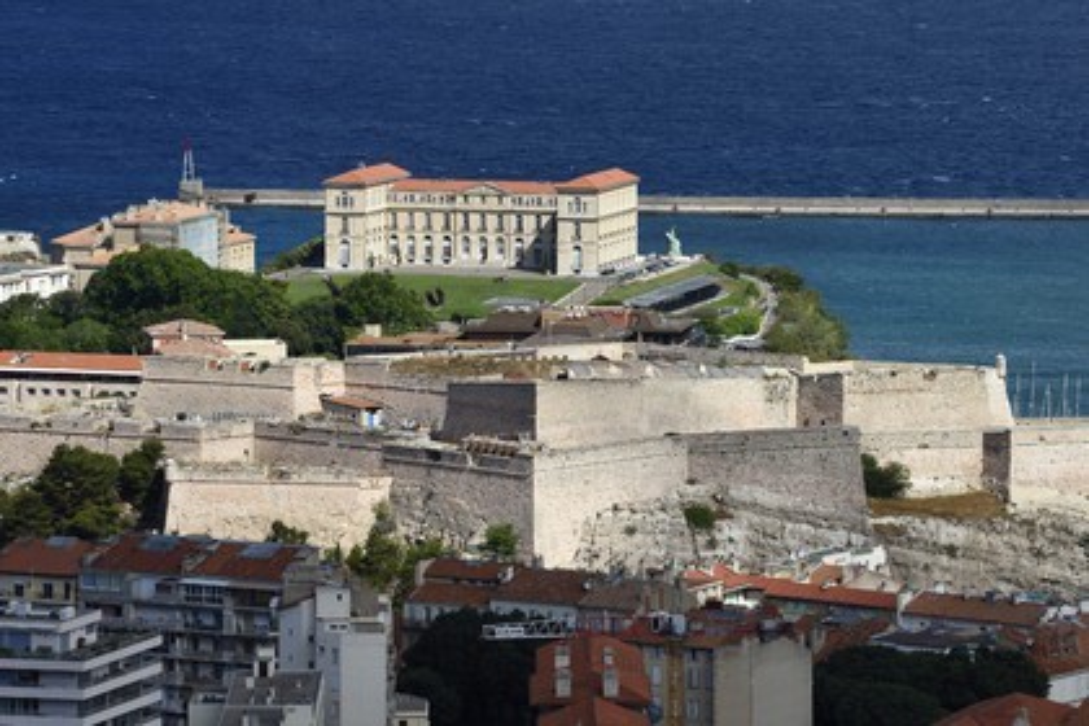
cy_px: 363
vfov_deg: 6.9
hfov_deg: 10.3
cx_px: 544
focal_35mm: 200
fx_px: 6050
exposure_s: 1/500
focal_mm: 200
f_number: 10
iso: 200
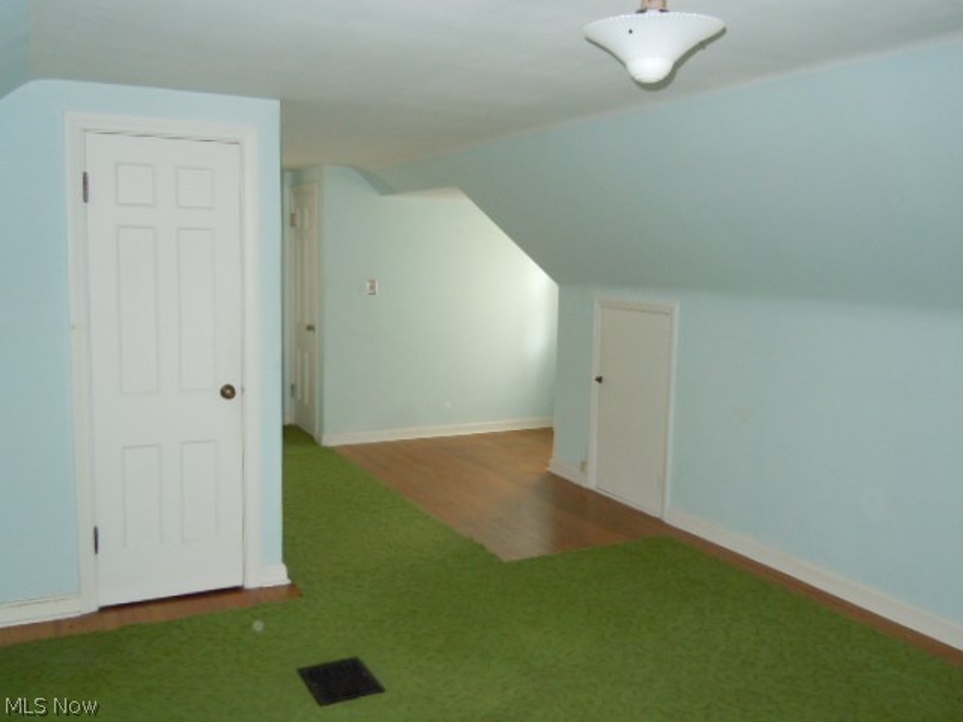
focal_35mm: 30
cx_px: 482
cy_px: 361
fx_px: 835
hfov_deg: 60.0
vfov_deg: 46.8
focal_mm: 5.4
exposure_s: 1/30
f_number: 3.5
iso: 400
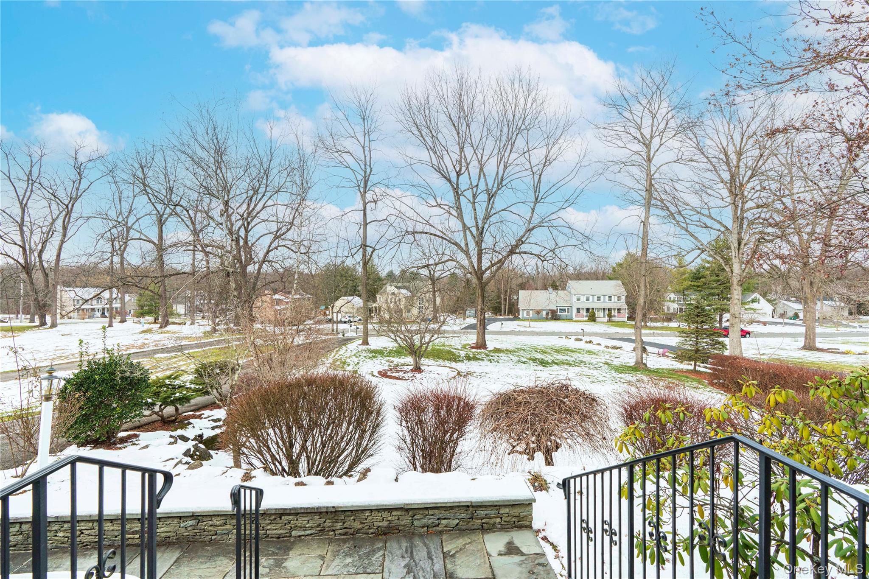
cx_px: 434
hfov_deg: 96.7
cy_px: 290
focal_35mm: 16
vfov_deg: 73.7
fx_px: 386
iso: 400
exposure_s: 1/400
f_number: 9
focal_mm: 16
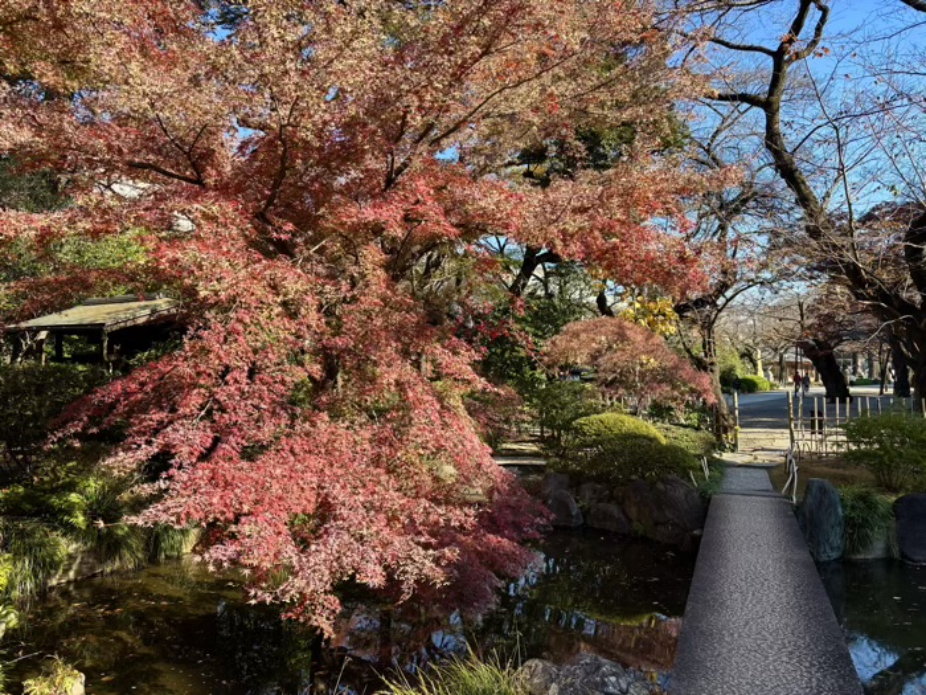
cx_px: 463
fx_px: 696
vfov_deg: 53.1
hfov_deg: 67.3
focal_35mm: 26
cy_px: 348
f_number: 1.6
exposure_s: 1/747
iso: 50
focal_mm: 5.96
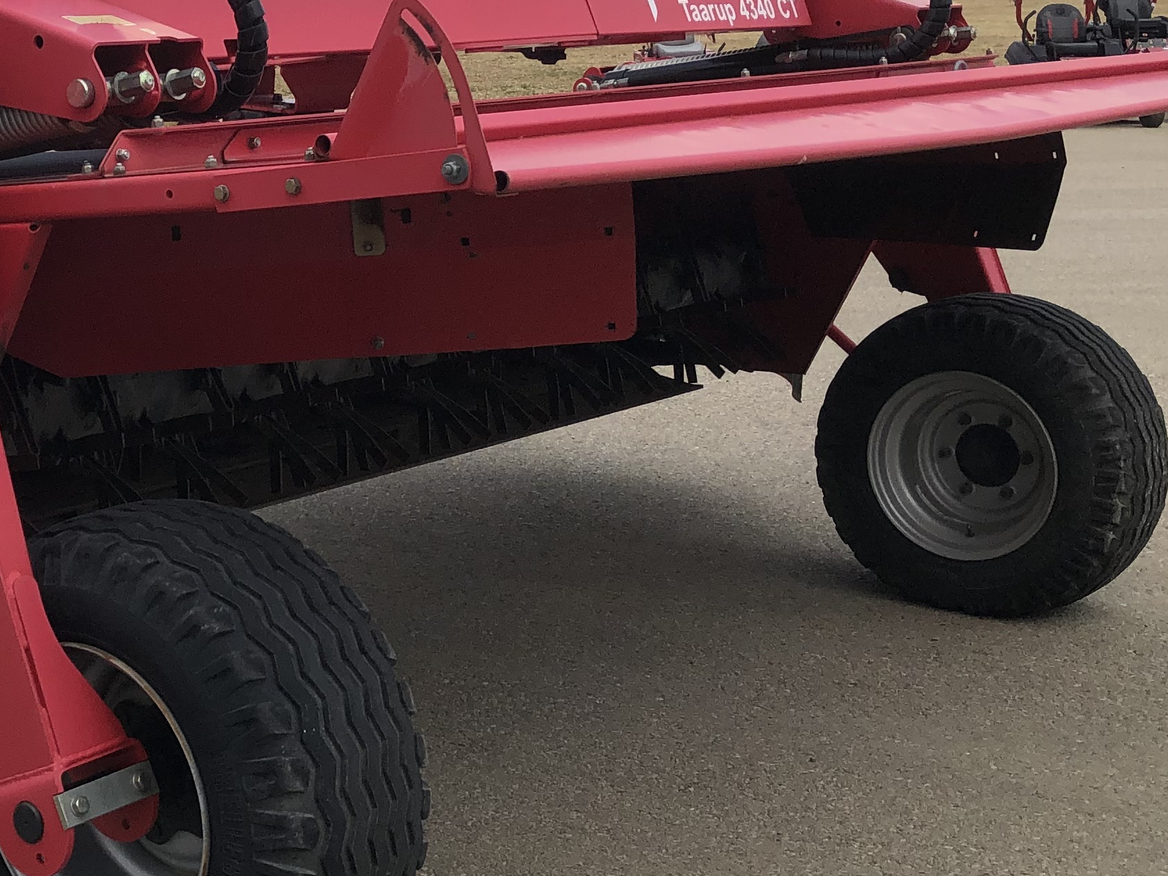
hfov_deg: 27.7
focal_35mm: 67
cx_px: 67
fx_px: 2261
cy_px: 271
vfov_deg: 21.8
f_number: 1.8
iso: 20
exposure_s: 1/1779
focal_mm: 3.99
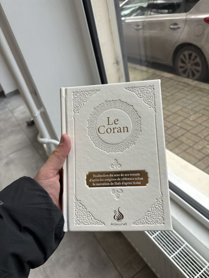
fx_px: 209
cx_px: 104
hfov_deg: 53.1
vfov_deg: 67.3
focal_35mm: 26
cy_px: 139
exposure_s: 1/462
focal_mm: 5.96
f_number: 1.6
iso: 50
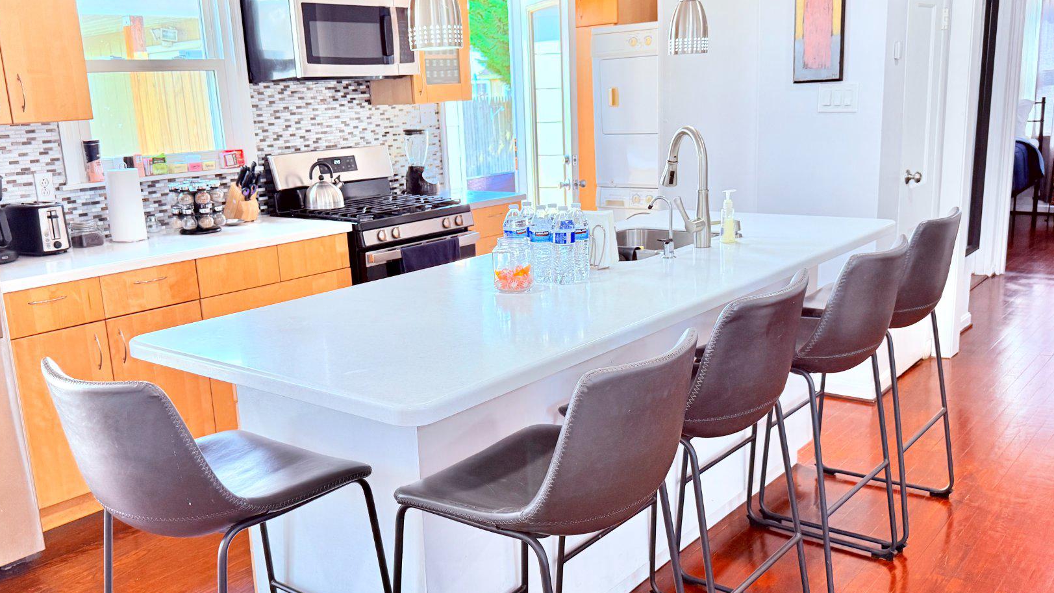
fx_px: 922
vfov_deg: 35.6
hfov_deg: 59.5
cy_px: 321
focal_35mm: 33
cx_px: 499
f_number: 1.78
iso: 125
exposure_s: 1/120
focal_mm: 6.76
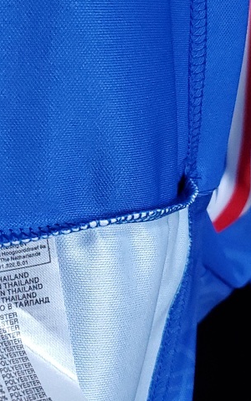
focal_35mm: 62
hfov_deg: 20.4
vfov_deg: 32.9
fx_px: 679
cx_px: 15
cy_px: 180
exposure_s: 1/90
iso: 400
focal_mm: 4.3
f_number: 1.5
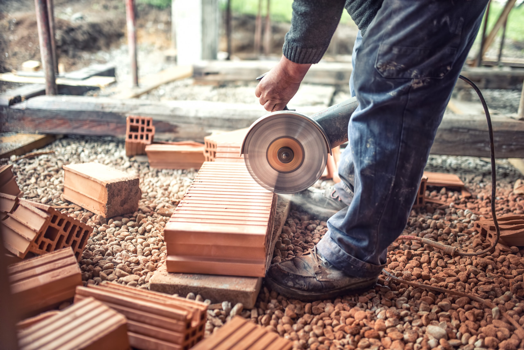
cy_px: 175
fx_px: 510
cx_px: 262
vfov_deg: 37.9
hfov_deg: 54.4
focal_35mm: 35
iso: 400
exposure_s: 1/320
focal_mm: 35
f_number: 1.4
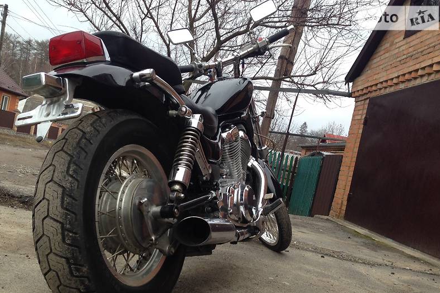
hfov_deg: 54.4
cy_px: 168
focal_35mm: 35
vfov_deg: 37.8
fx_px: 428
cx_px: 223
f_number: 2.4
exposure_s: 1/120
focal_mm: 4.1
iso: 64
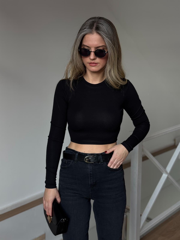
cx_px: 90
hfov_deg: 30.3
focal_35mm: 48
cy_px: 120
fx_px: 333
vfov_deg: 39.7
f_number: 1.78
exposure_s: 1/131
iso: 64
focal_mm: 6.76
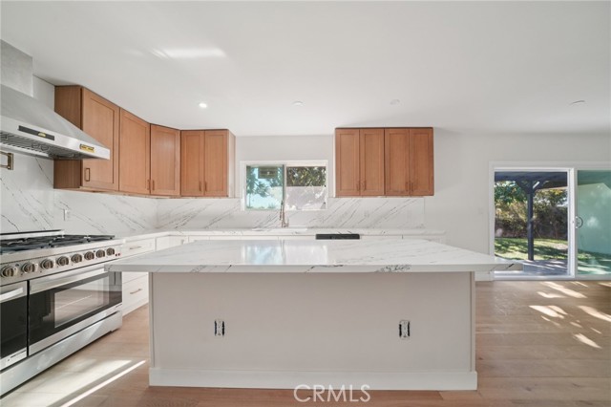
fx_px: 221
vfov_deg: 85.4
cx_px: 306
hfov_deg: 108.4
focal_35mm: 13
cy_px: 204
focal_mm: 13
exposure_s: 1/30
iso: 250
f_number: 8
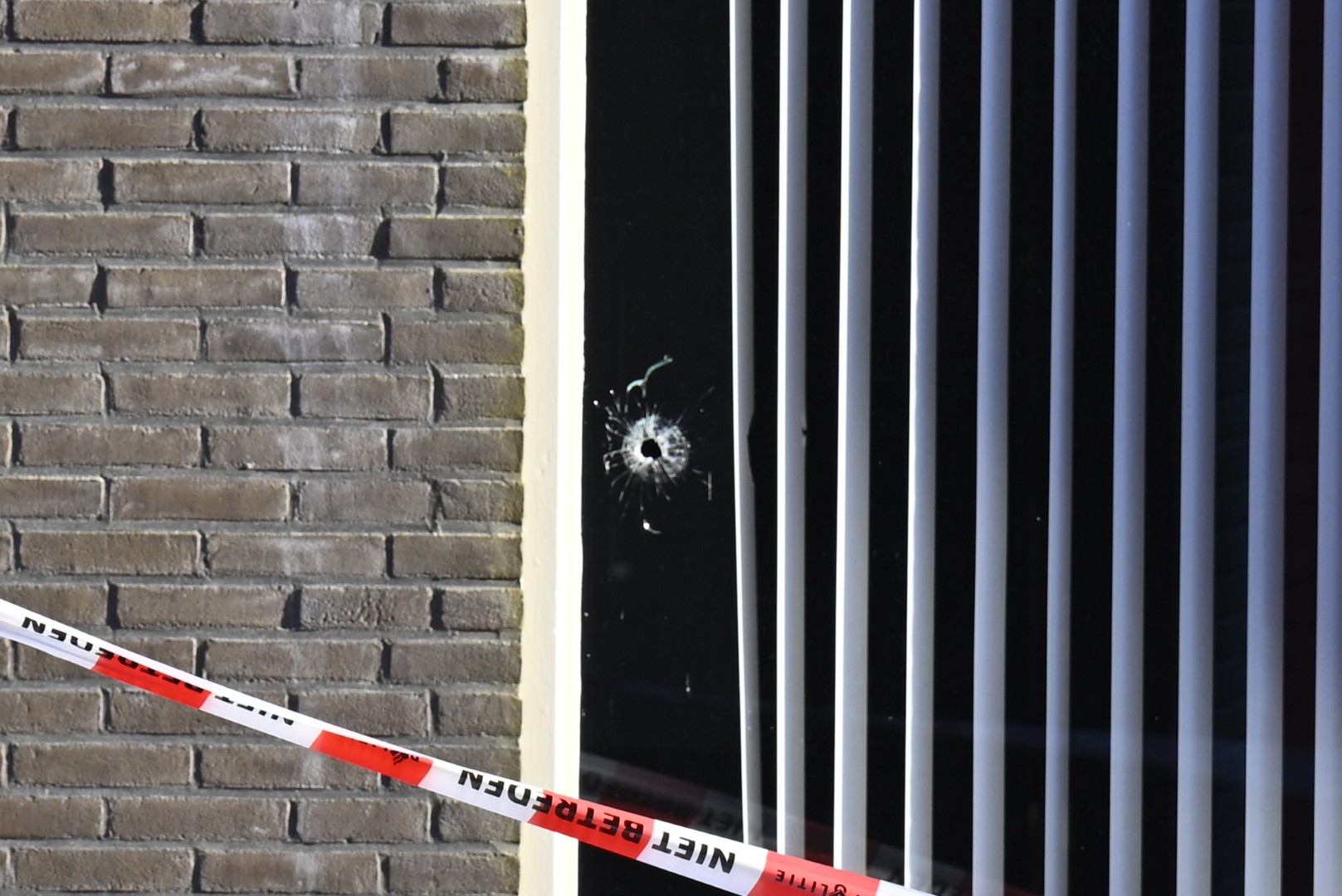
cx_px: 671
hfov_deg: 6.9
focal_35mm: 300
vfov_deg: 4.6
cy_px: 448
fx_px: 11189
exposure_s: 1/320
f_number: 5.6
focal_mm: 200
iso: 180
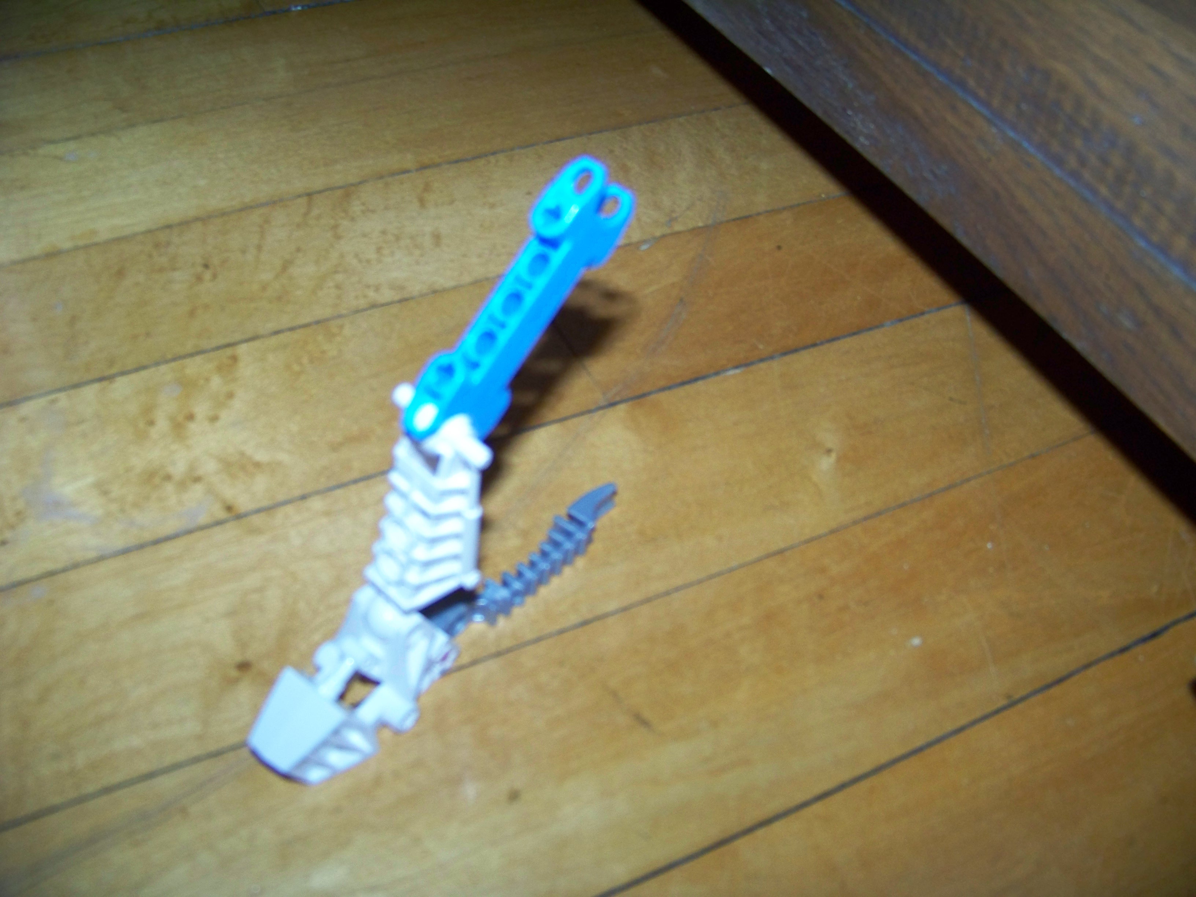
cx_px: 598
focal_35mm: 36
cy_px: 448
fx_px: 1244
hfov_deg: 51.4
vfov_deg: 39.7
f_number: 2.8
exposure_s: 1/30
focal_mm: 5.85
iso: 200
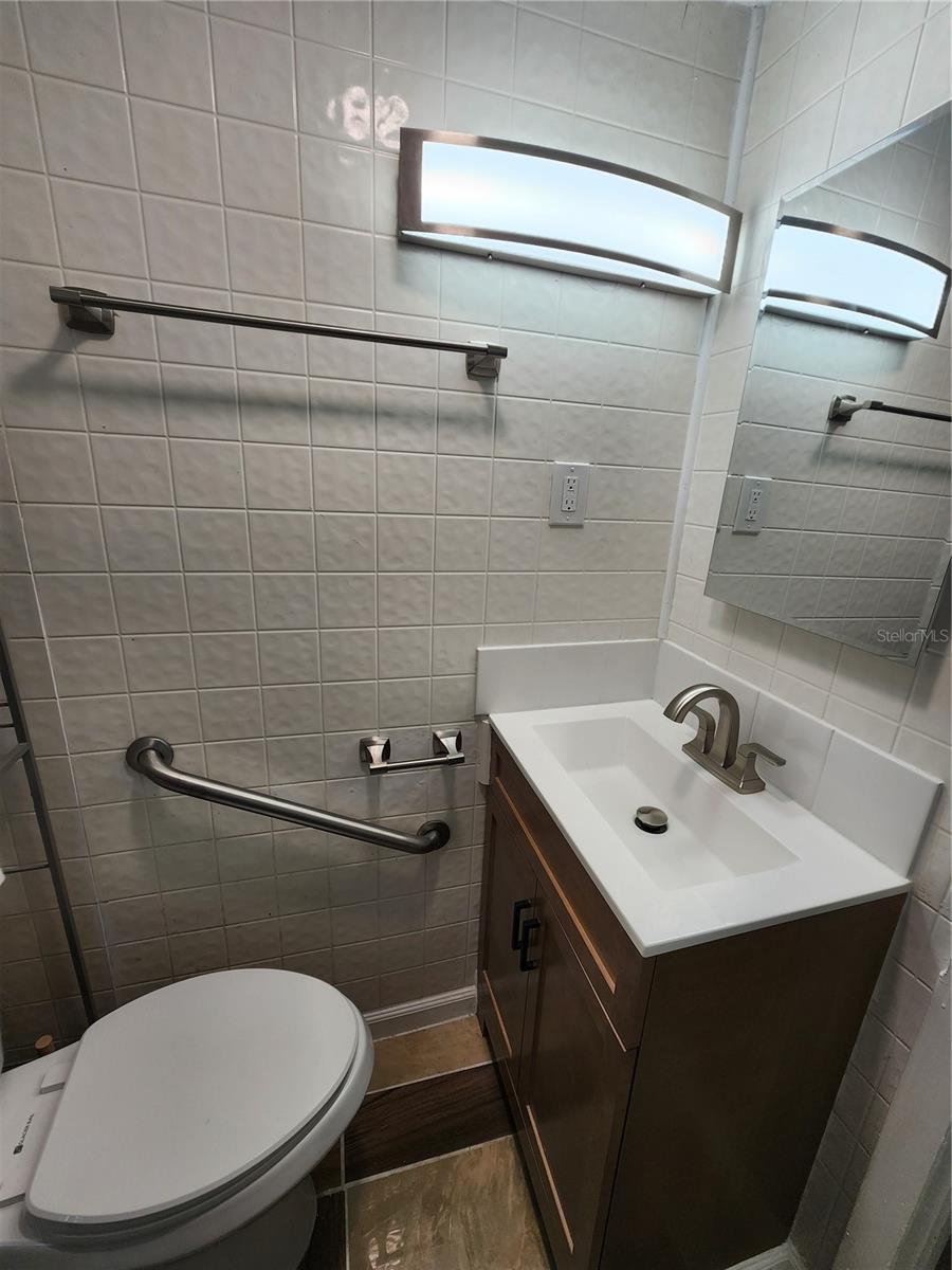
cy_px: 635
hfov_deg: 89.9
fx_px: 477
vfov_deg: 106.2
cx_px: 476
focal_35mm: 13
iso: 64
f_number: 2.2
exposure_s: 1/120
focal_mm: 2.2
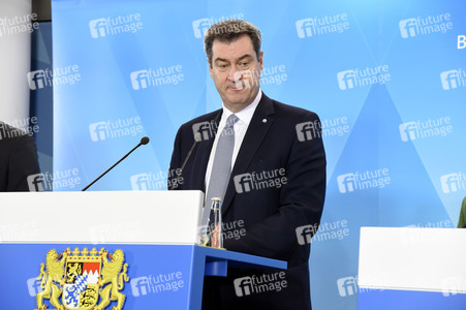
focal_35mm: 98
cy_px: 155
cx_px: 233
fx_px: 1268
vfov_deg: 13.9
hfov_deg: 20.8
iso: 3200
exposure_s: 1/100
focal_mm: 98
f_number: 6.3
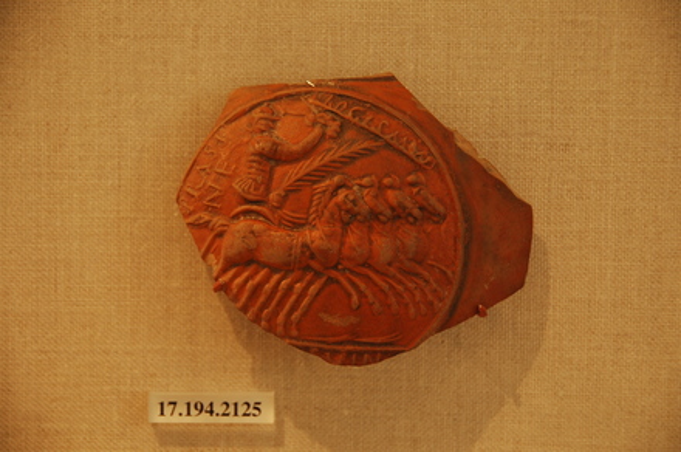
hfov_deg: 12.2
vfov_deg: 8.1
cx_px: 340
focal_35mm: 168
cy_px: 226
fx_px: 3173
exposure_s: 1/40
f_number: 5.6
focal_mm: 112
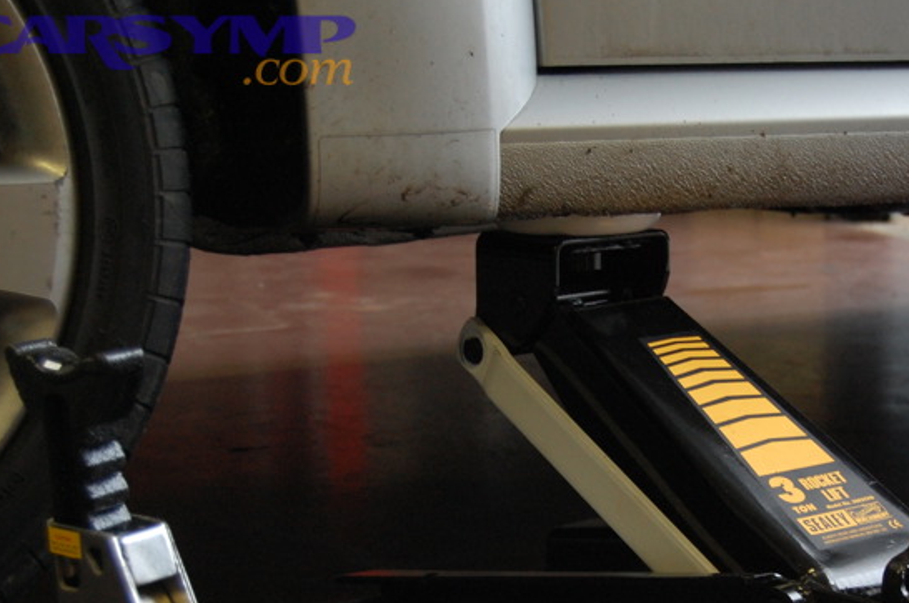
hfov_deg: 21.6
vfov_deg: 14.4
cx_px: 651
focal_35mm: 94
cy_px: 451
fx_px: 2369
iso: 800
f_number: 5
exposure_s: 1/60
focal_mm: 38
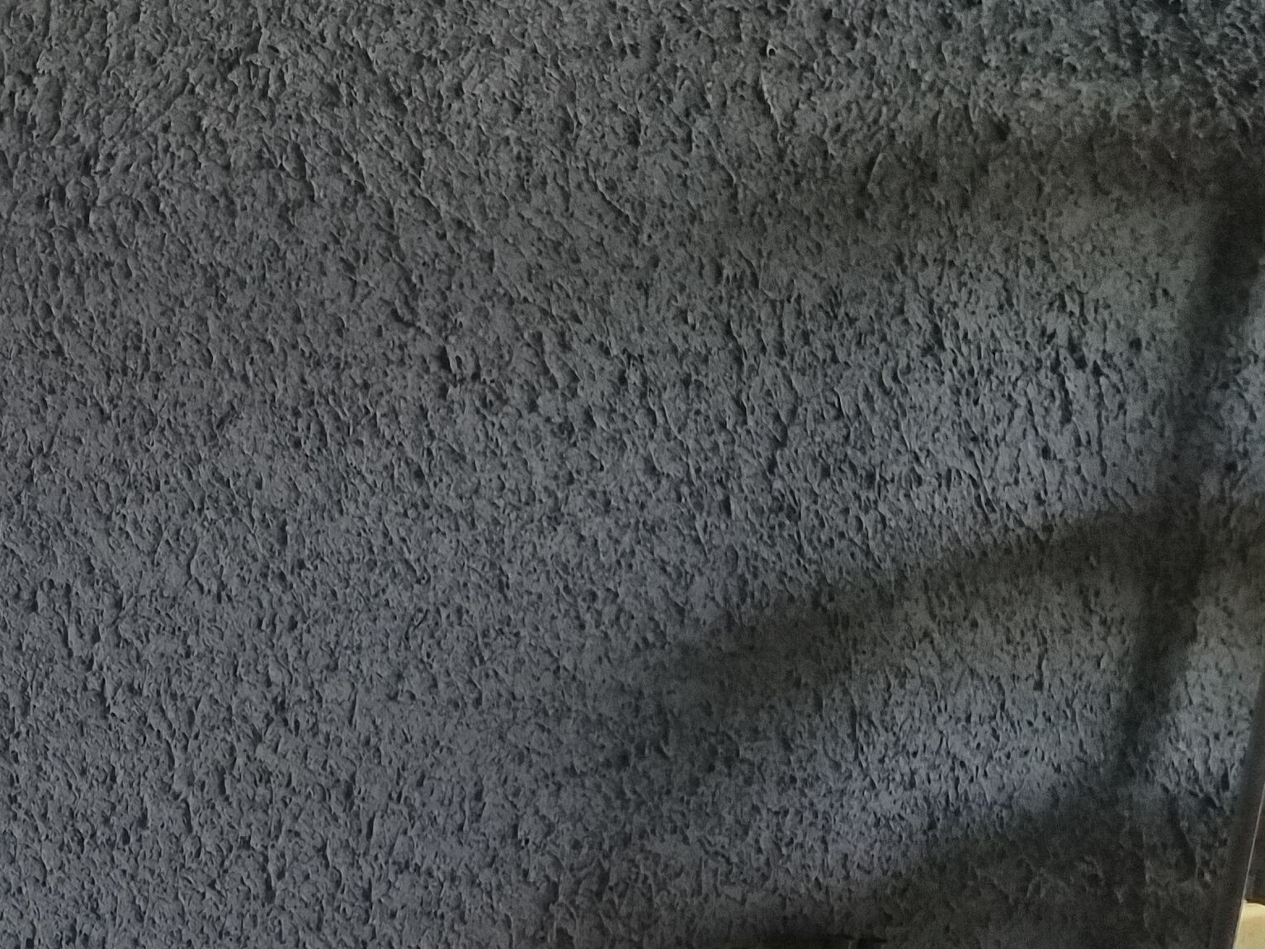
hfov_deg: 29.8
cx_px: -32
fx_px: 2193
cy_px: 922
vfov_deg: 23.5
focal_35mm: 60
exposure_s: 1/180
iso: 160
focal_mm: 5.4
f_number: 1.8
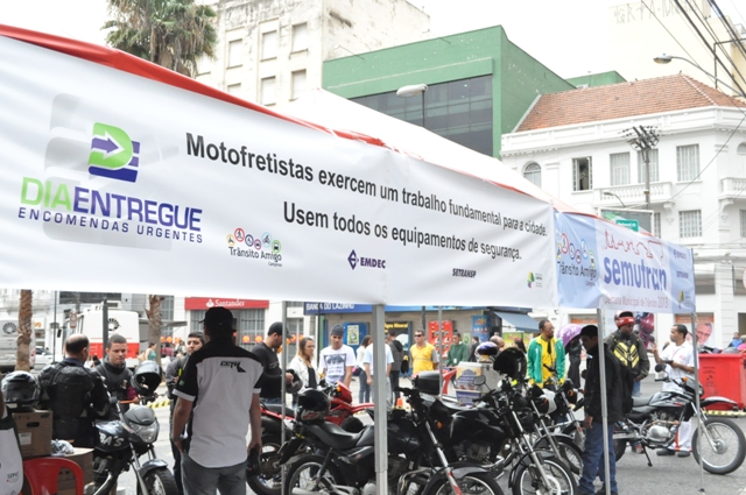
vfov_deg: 34.1
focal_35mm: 39
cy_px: 248
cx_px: 373
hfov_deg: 49.6
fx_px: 807
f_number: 5
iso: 3200
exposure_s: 1/1000
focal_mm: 26
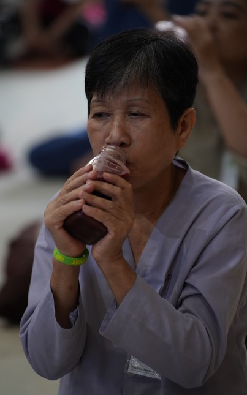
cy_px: 197
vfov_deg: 13.6
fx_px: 1659
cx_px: 119
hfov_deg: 8.5
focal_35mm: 154
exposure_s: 1/250
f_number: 2.8
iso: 2000
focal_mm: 150
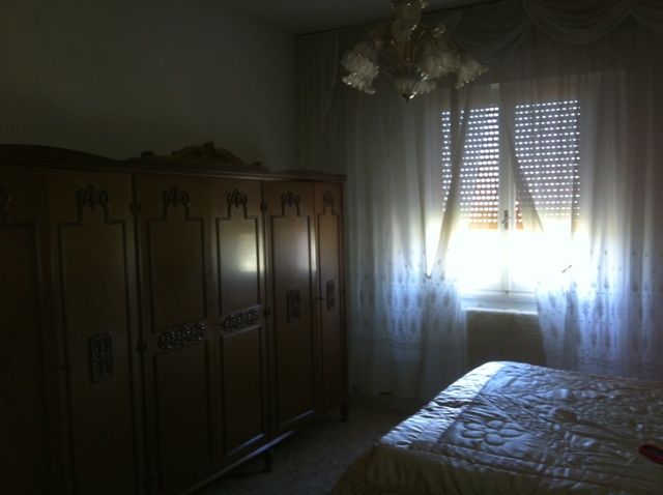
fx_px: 669
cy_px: 248
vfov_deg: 40.6
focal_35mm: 35
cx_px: 332
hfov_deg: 52.7
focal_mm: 3.85
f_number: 2.8
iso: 80
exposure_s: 1/15
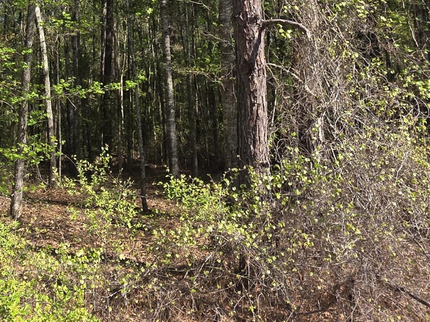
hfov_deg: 43.5
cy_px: -13
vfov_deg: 31.9
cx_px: 82
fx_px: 509
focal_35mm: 41
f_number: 1.9
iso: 40
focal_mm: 2.2
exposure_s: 1/796
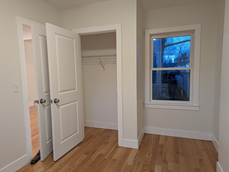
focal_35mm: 24
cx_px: 114
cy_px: 86
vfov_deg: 56.9
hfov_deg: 71.5
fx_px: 159
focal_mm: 6.81
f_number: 1.85
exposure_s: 1/24
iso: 69
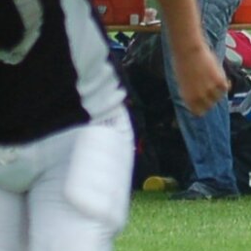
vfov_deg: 1.1
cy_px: 209
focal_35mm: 1630
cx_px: 228
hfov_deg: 1.1
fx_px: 13372
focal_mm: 150
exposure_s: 1/1000
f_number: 4.5
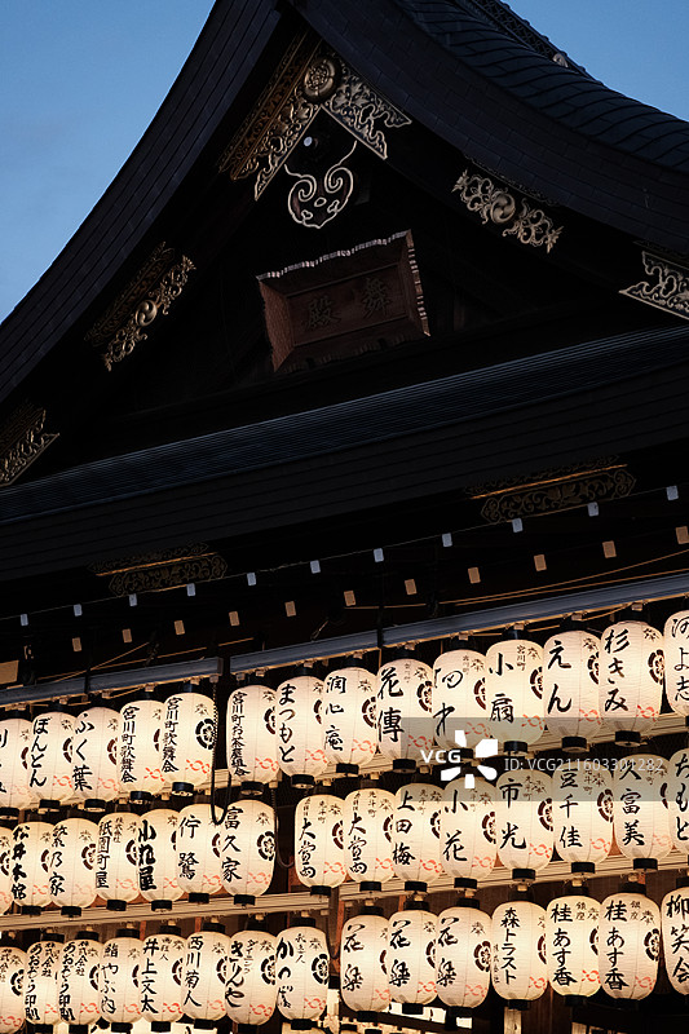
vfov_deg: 27.0
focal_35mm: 75
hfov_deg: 18.2
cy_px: 517
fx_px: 2154
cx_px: 344
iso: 1600
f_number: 2.8
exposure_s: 1/210
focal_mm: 50
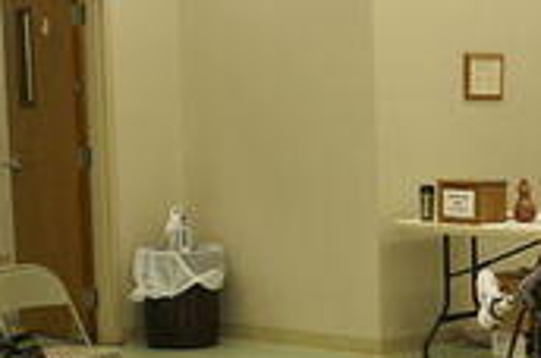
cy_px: 317
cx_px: 576
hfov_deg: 15.0
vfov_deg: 10.1
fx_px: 2010
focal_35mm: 134
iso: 400
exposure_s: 1/60
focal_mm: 24
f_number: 4.5
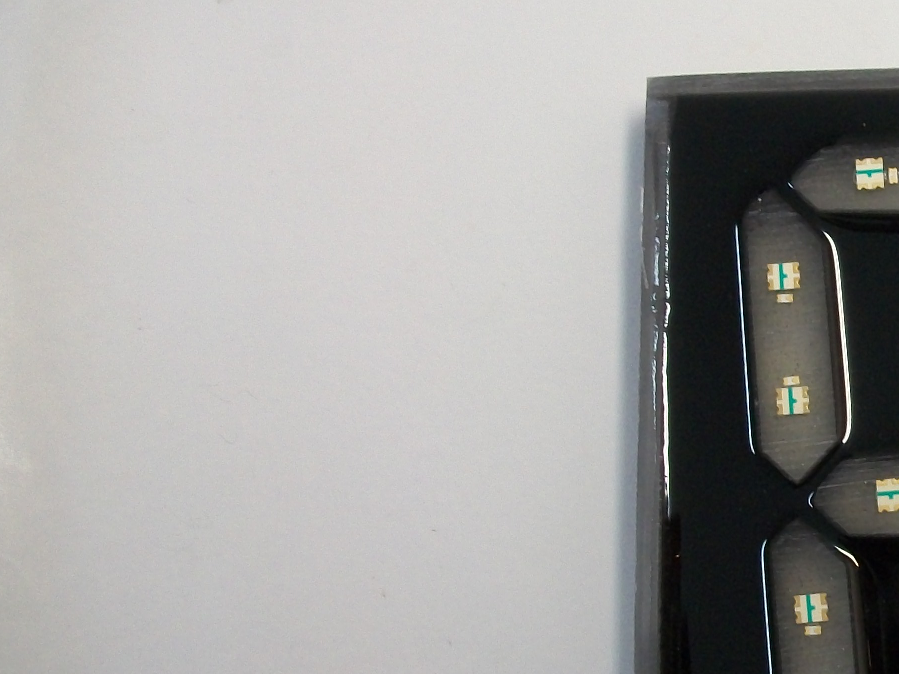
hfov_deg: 28.0
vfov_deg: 22.5
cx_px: 900
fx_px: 1688
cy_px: 453
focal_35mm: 65
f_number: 2.9
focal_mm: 5.7
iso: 160
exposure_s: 1/25
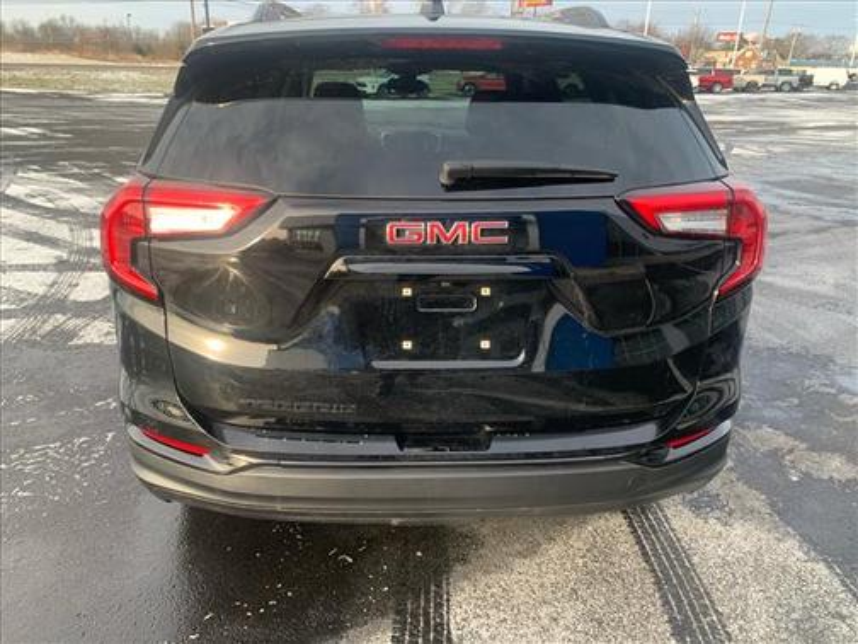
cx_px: 429
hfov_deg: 67.3
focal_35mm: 26
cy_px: 322
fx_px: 644
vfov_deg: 53.1
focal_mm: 4.25
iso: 25
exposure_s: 1/170
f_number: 1.8
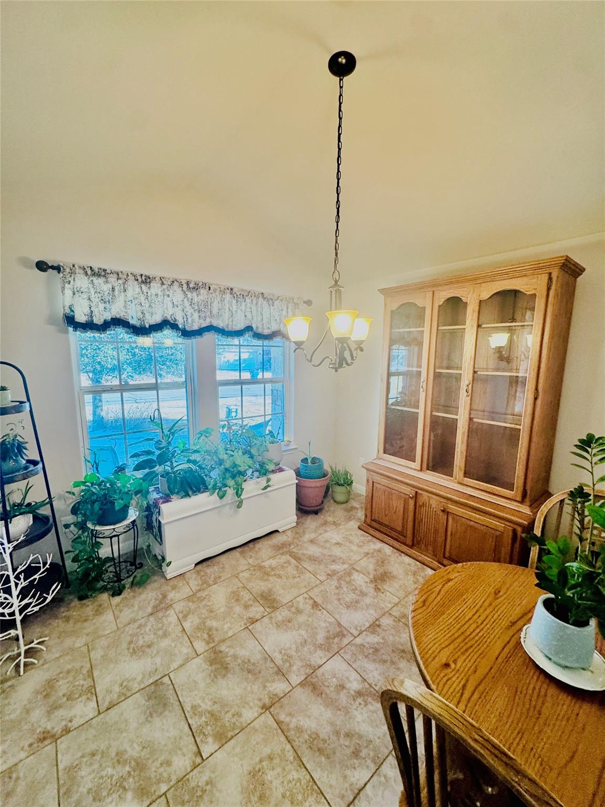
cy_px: 404
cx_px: 302
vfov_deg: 102.1
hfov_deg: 85.7
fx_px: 326
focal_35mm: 14
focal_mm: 2.22
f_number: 2.2
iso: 320
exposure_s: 1/120
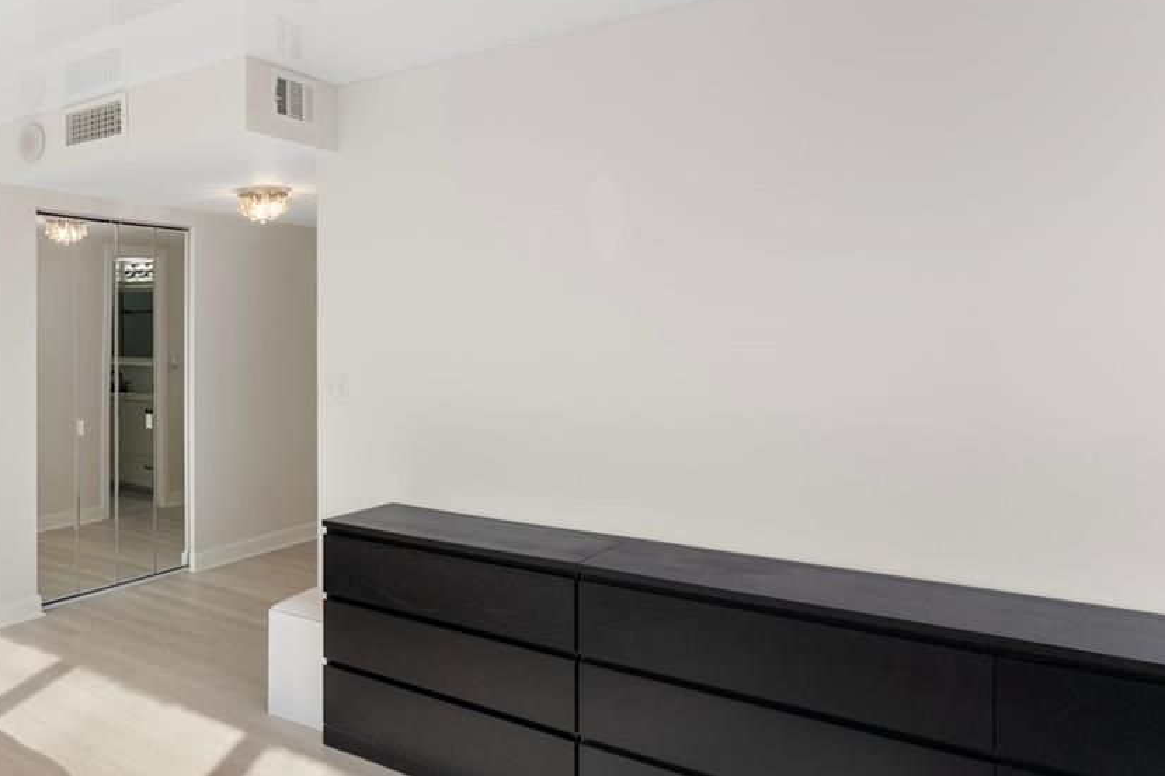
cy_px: 347
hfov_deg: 55.5
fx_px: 874
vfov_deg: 47.8
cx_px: 58
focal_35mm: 27
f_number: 8
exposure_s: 1/25
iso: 200
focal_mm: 14
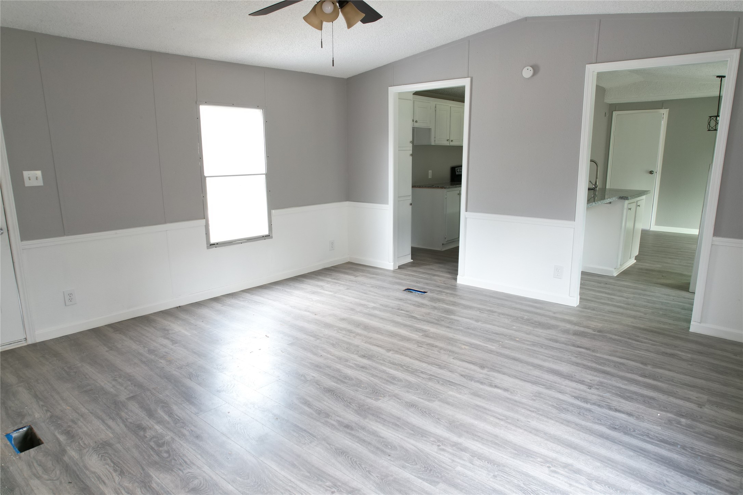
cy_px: 248
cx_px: 372
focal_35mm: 22
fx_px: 454
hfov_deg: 78.6
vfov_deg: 57.2
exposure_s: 1/15
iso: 100
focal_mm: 8.38
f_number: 2.8
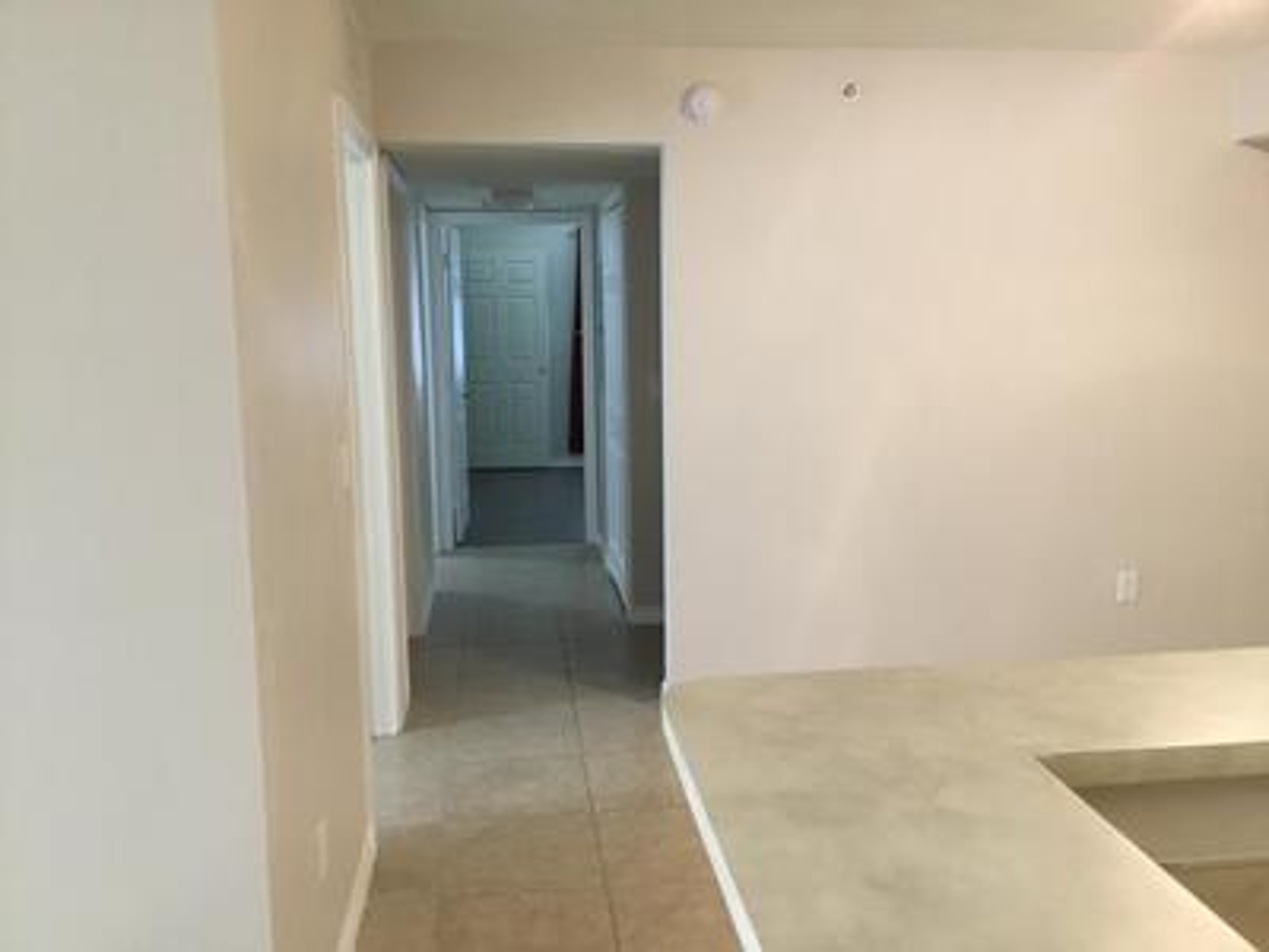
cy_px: 476
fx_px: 1136
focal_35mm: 31
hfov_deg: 58.4
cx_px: 634
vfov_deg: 45.4
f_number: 2.4
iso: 200
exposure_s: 1/30
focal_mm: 3.3
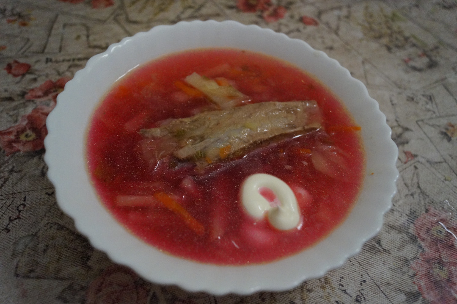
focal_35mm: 27
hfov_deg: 67.4
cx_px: 228
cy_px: 152
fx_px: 342
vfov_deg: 47.8
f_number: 3.5
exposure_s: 1/160
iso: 3200
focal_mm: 18
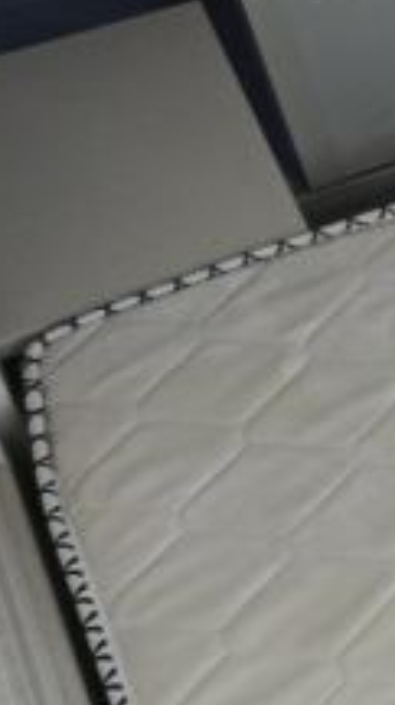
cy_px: 330
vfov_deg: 21.2
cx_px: 1260
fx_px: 1887
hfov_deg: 9.1
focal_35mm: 101
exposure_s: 1/50
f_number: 1.79
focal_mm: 4.75
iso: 414
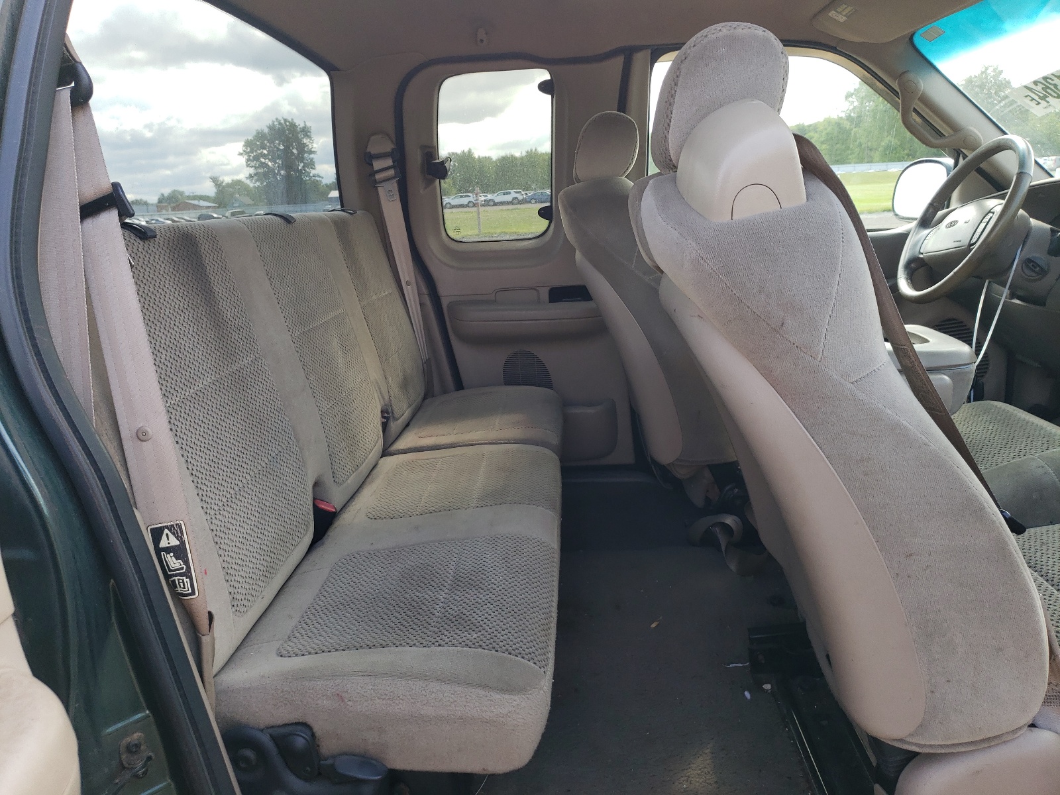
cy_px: 398
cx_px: 530
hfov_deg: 67.3
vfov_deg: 53.1
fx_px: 796
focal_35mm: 26
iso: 50
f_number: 1.5
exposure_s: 1/270
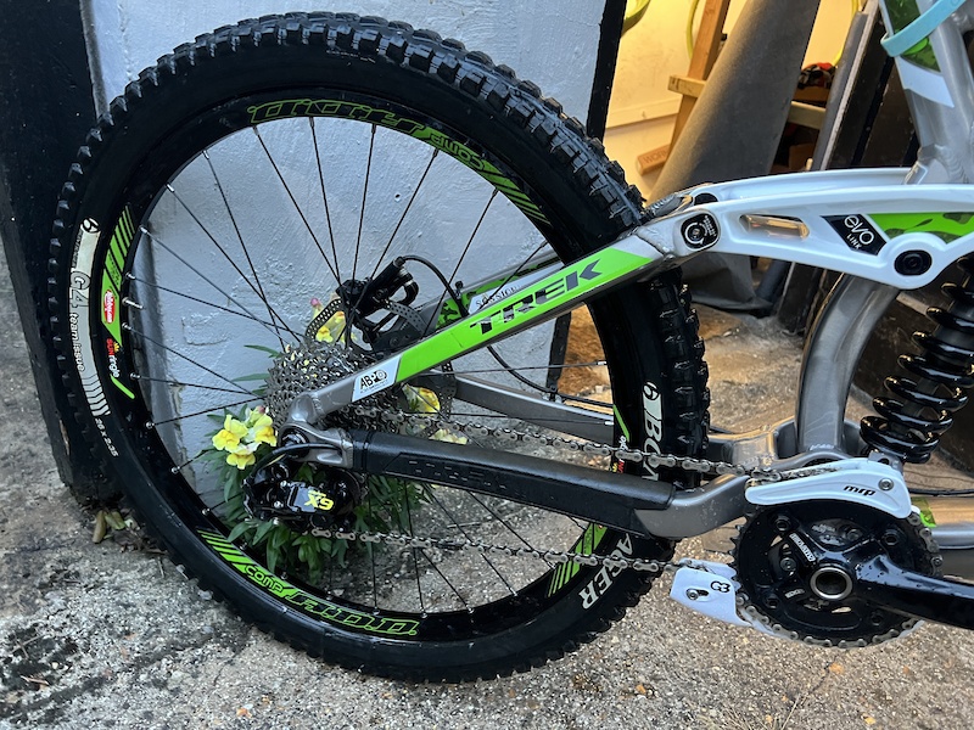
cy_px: 365
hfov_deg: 67.3
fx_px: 732
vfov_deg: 53.1
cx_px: 487
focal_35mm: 26
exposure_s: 1/50
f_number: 1.5
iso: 400
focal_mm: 5.7
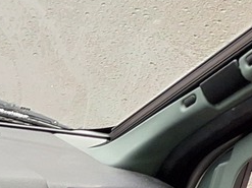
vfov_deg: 10.1
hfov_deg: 11.4
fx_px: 975
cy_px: 388
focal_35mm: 134
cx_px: -406
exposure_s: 1/40
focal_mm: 5.54
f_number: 1.8
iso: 160
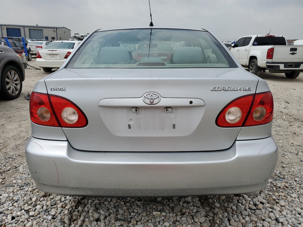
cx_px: 152
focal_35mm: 26
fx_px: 228
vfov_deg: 53.1
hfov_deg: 67.3
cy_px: 114
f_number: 1.5
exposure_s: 1/5000
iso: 50
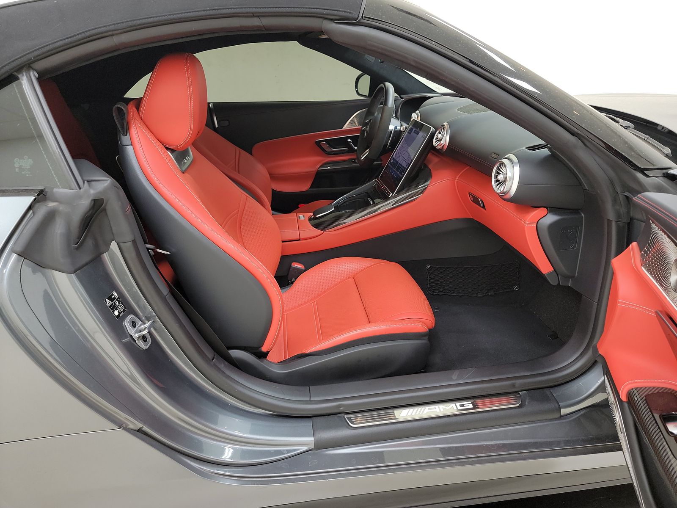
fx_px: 469
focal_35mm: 24
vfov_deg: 56.8
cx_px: 338
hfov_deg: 71.6
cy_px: 254
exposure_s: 1/59
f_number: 1.8
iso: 164
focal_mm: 6.7
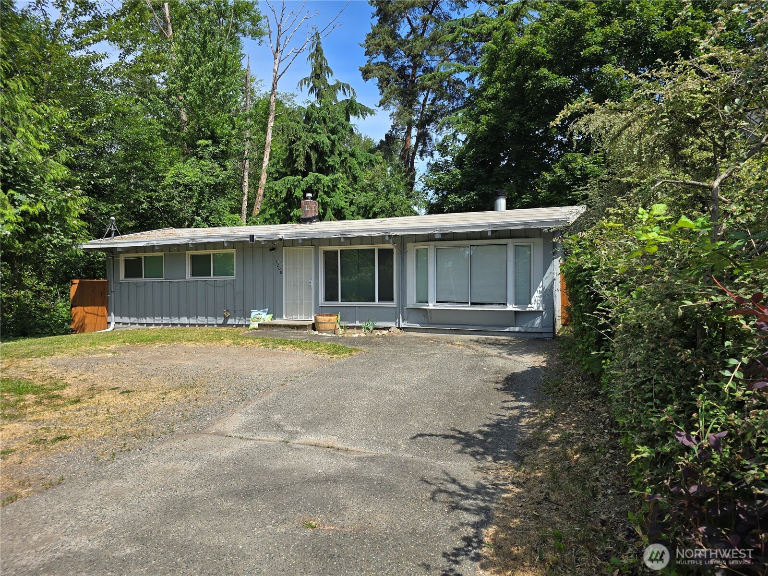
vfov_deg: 58.9
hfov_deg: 73.9
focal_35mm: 23
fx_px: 510
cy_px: 288
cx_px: 384
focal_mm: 6.3
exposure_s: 1/588
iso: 12
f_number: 1.7
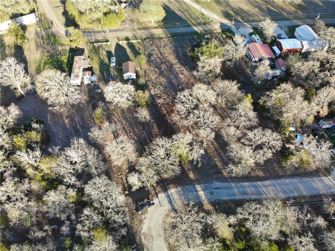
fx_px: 232
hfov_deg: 71.6
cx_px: 168
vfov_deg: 56.8
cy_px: 126
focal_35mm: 24
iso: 100
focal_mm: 4.5
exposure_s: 1/30
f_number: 2.8
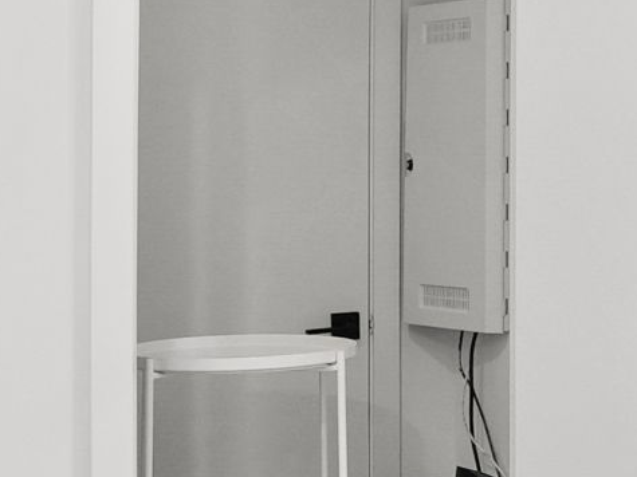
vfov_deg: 18.1
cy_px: 149
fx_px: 1490
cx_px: 884
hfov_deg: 21.3
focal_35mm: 81
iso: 250
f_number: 9
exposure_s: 1/10
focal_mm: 16
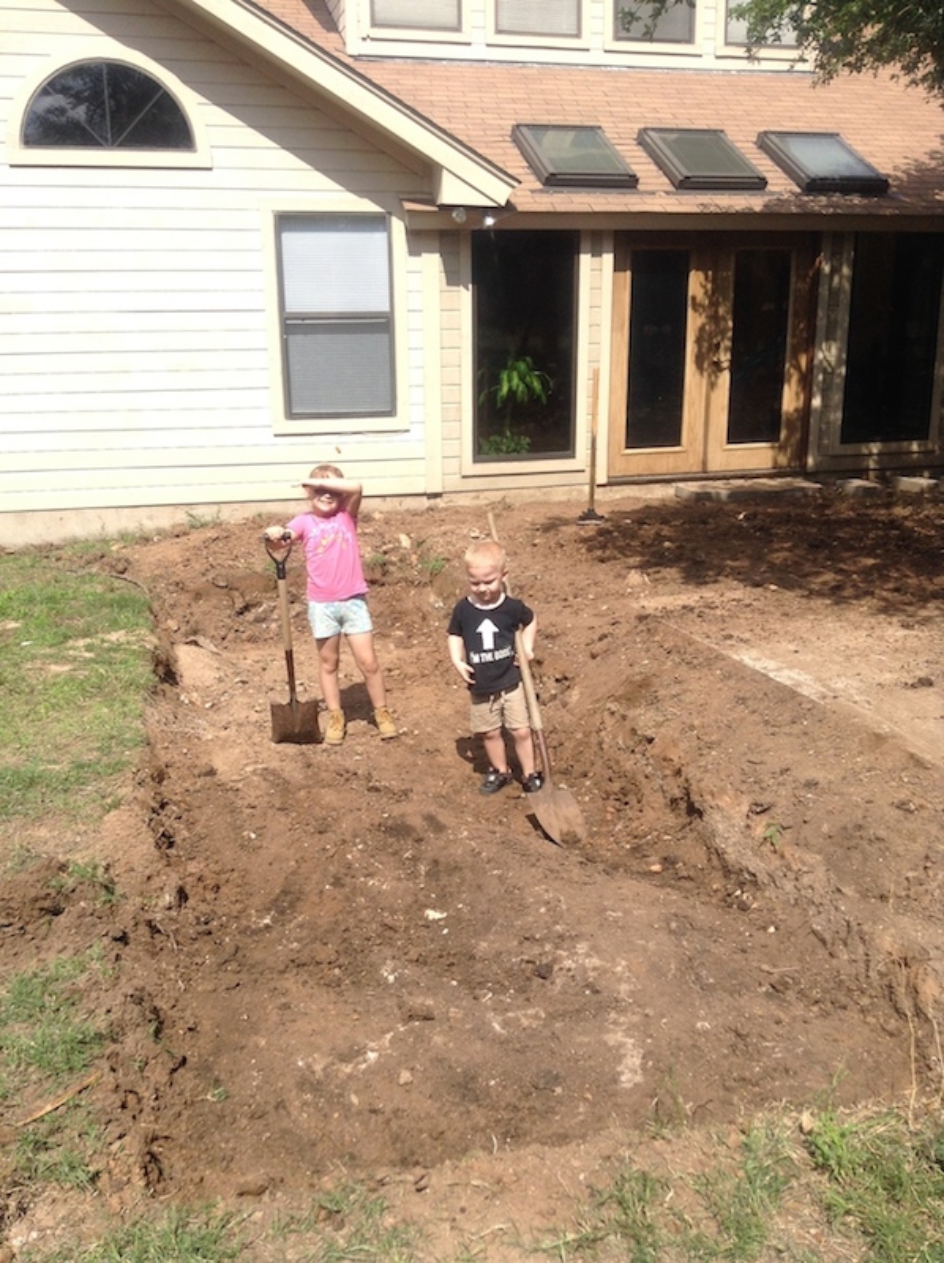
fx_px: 1202
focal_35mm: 33
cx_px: 472
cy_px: 632
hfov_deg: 42.9
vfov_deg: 55.4
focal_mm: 3.3
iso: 32
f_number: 2.4
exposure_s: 1/1182
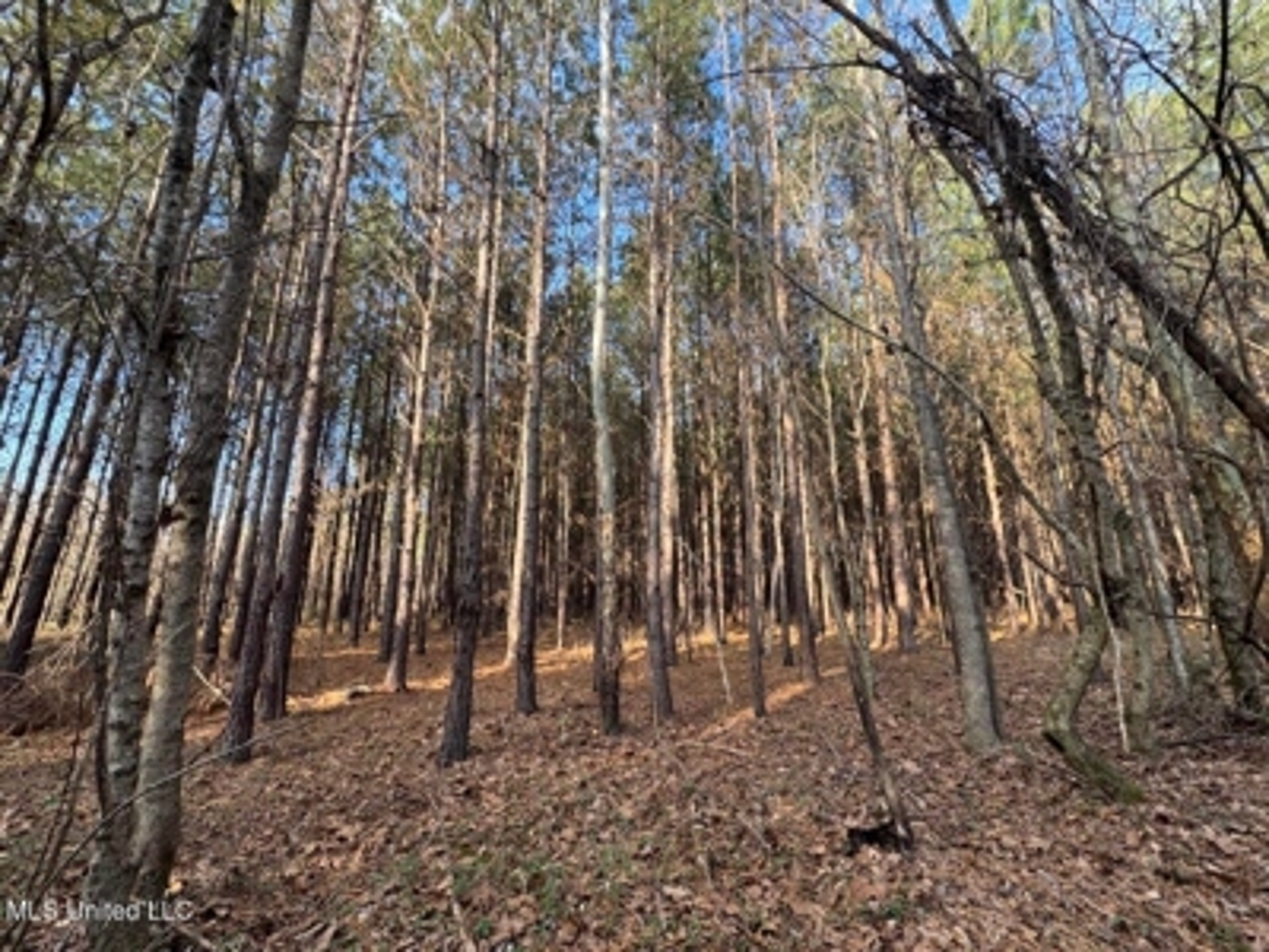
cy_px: 476
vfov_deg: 85.7
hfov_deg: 102.1
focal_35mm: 14
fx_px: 513
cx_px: 634
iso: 40
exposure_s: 1/118
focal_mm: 2.22
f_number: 2.2
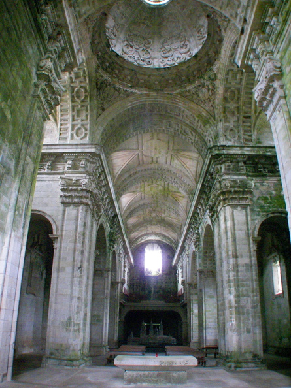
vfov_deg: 51.4
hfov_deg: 39.6
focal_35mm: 36
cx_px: 146
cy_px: 194
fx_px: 404
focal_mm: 6
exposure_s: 1/25
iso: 400
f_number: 2.8
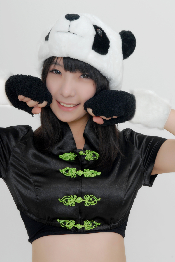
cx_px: 88
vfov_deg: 19.4
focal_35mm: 105
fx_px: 763
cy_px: 131
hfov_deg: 13.1
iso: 100
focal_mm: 70
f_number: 13
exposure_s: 1/160
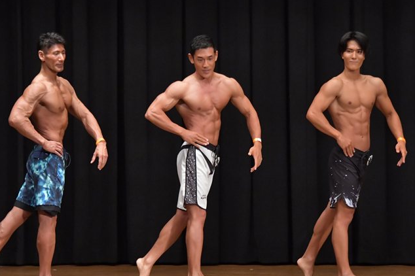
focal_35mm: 247
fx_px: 2846
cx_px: 199
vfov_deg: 5.6
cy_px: 155
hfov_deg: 8.3
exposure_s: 1/400
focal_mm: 135
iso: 6400
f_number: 5.6
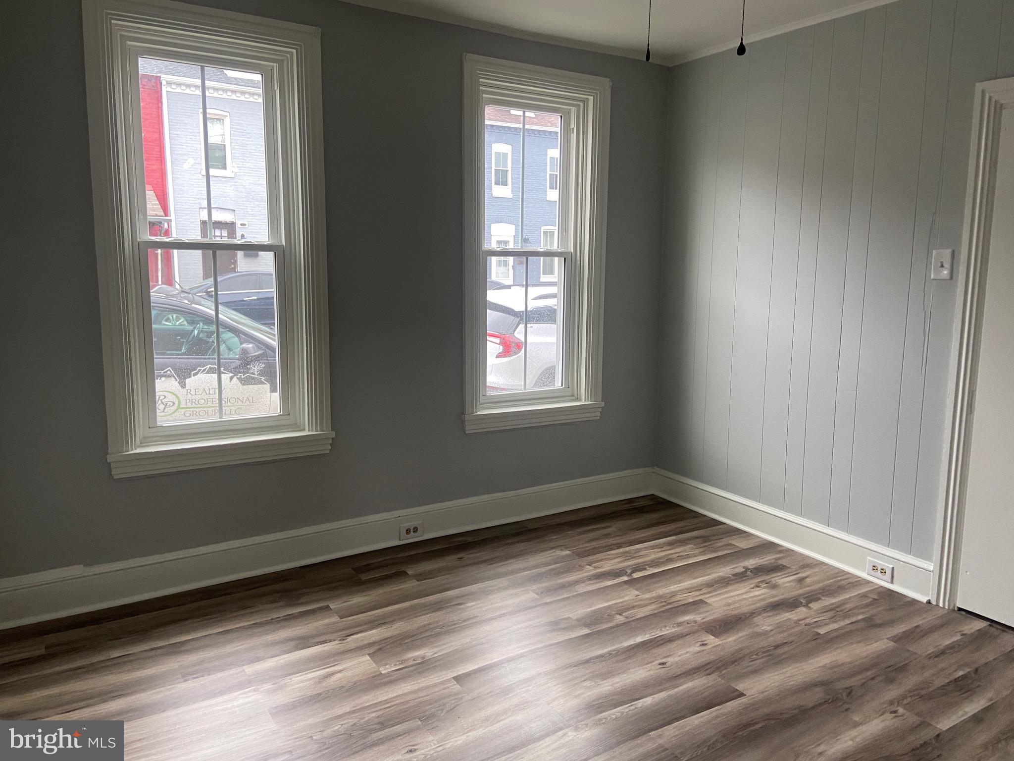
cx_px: 507
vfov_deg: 53.1
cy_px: 380
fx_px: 762
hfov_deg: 67.3
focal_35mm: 26
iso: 125
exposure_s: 1/65
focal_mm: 4.25
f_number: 1.8
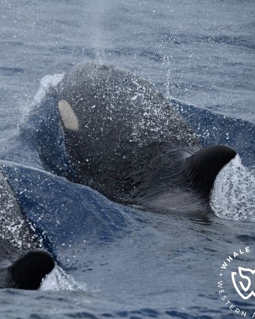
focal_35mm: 453
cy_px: 160
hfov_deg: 3.4
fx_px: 4273
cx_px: 52
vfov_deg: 4.3
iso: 1100
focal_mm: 320
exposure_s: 1/8000
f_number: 5.6
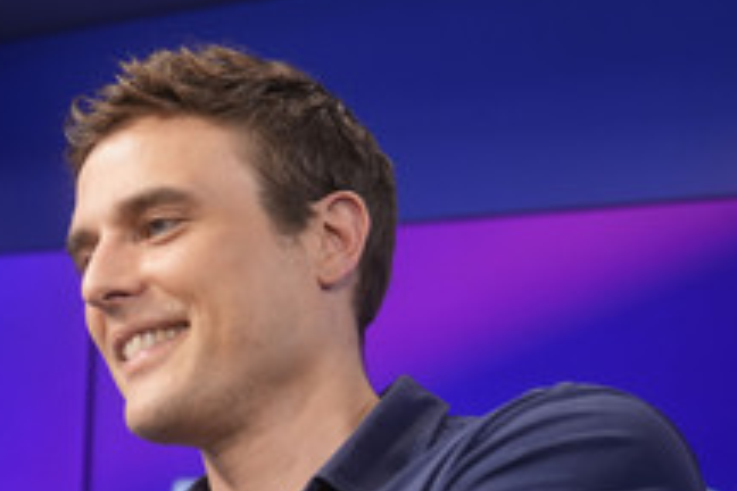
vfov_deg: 14.3
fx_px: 1924
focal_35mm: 94
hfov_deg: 21.0
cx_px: 9
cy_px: 501
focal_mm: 30
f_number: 2.2
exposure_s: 1/160
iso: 640
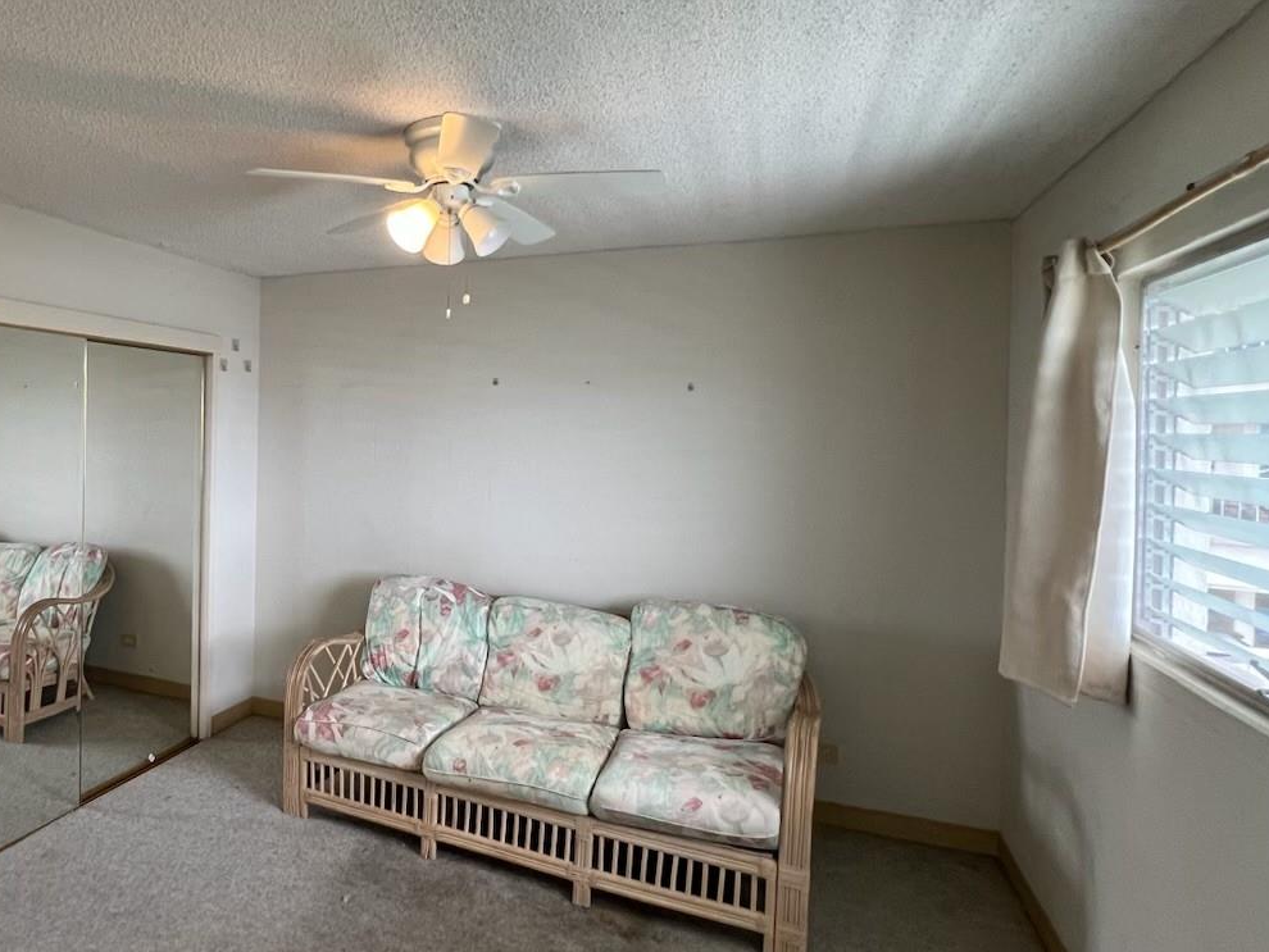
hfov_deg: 75.2
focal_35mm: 21
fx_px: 770
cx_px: 374
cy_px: 439
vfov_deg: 63.4
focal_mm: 1.57
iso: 160
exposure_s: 1/99
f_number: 1.8
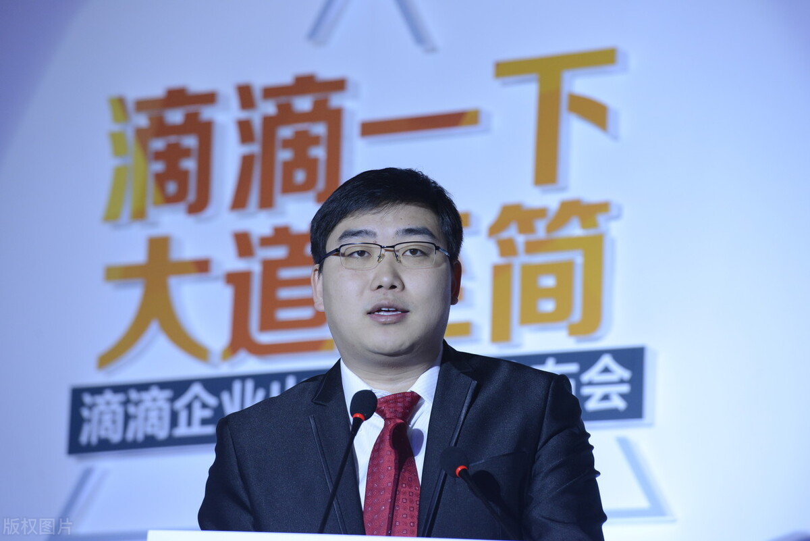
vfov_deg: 6.9
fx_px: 4501
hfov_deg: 10.3
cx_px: 405
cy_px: 270
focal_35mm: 200
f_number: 5.6
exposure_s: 1/250
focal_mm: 200
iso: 1600
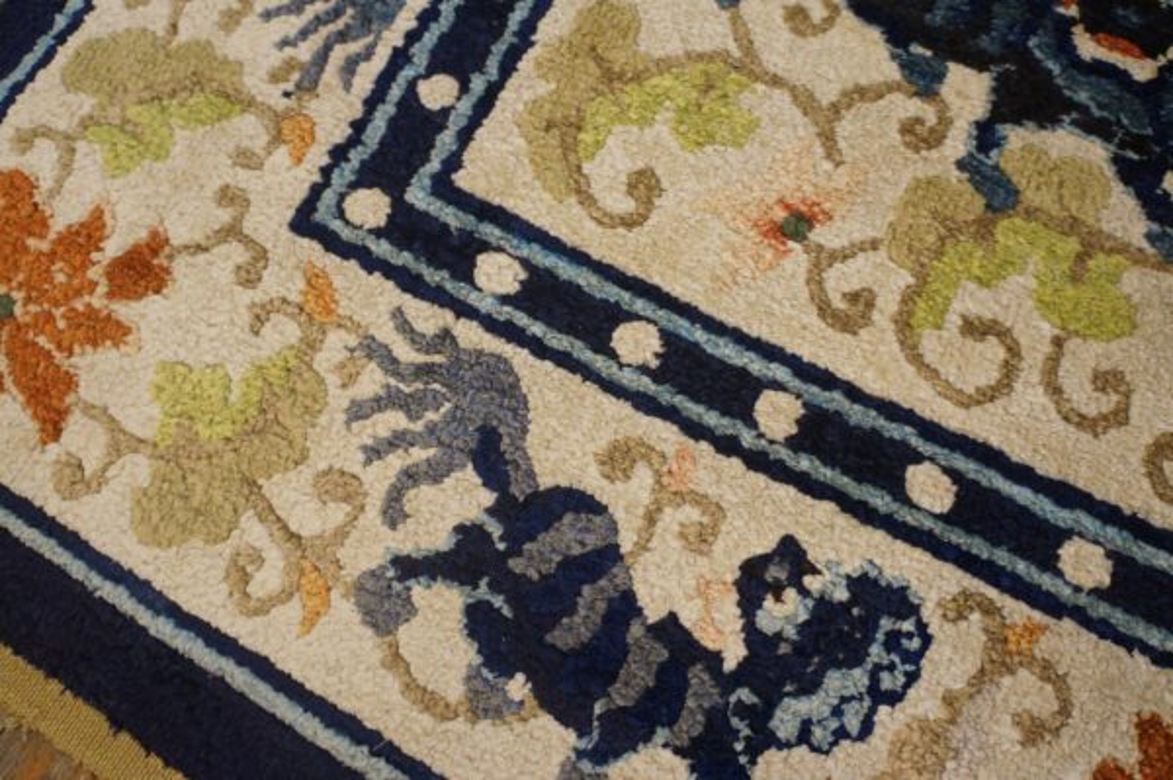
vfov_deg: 47.9
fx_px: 879
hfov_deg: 67.4
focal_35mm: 27
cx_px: 586
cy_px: 390
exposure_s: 1/60
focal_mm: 18
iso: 640
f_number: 4
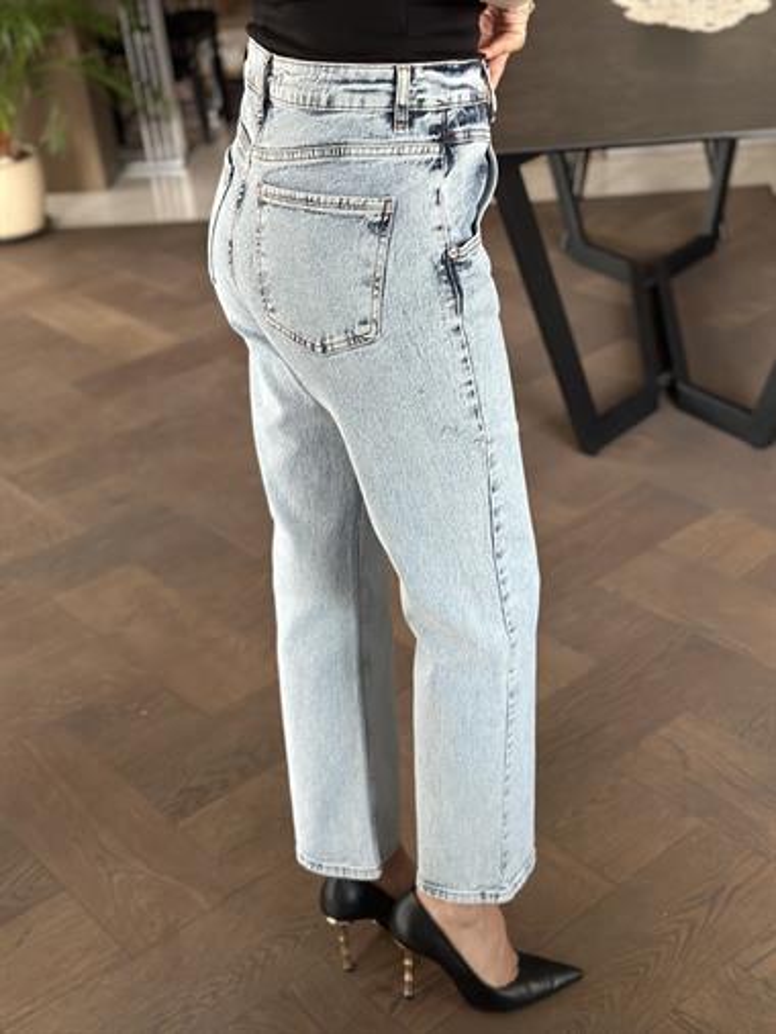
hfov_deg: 30.3
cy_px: 517
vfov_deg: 39.6
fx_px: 1434
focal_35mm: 48
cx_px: 388
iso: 400
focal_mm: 6.86
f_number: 1.78
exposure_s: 1/43
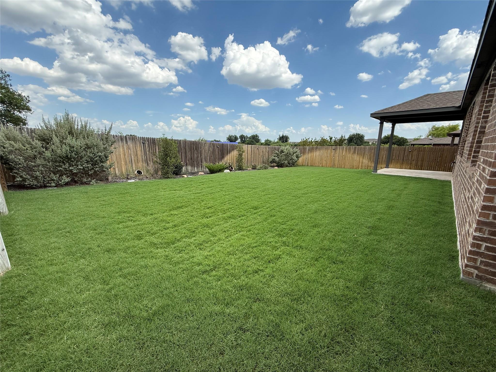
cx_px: 248
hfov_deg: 102.1
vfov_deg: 85.7
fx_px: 201
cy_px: 186
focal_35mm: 14
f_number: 2.2
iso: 50
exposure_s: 1/955
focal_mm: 2.22
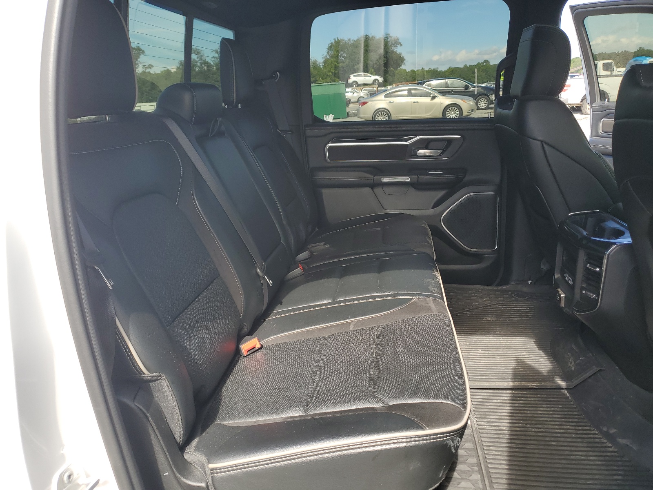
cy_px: 245
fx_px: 490
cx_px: 326
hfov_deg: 67.3
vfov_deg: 53.1
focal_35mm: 26
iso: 50
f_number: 1.5
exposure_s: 1/500
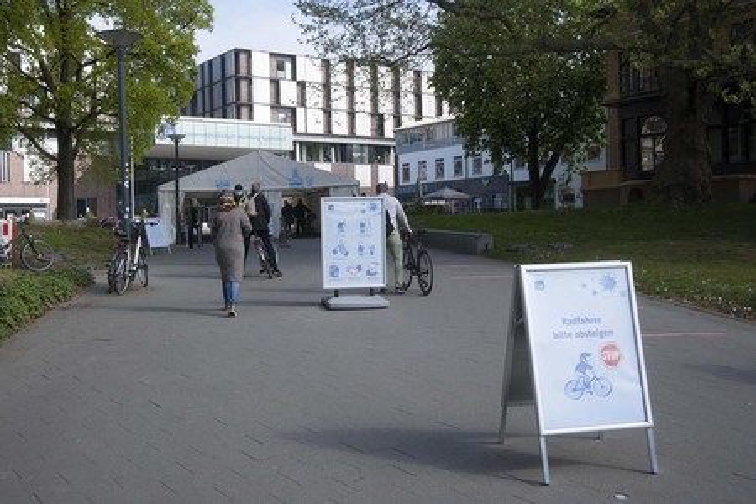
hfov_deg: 55.8
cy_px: 252
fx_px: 714
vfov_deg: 38.9
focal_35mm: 34
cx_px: 378
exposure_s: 1/640
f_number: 8
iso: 400
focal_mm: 34
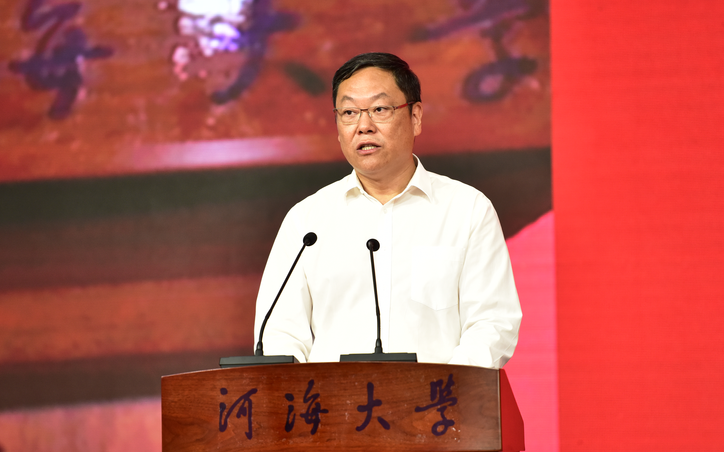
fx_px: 4025
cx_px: 362
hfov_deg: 10.3
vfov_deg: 6.4
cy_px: 238
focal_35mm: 204
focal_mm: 200
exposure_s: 1/400
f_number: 2.8
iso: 1600
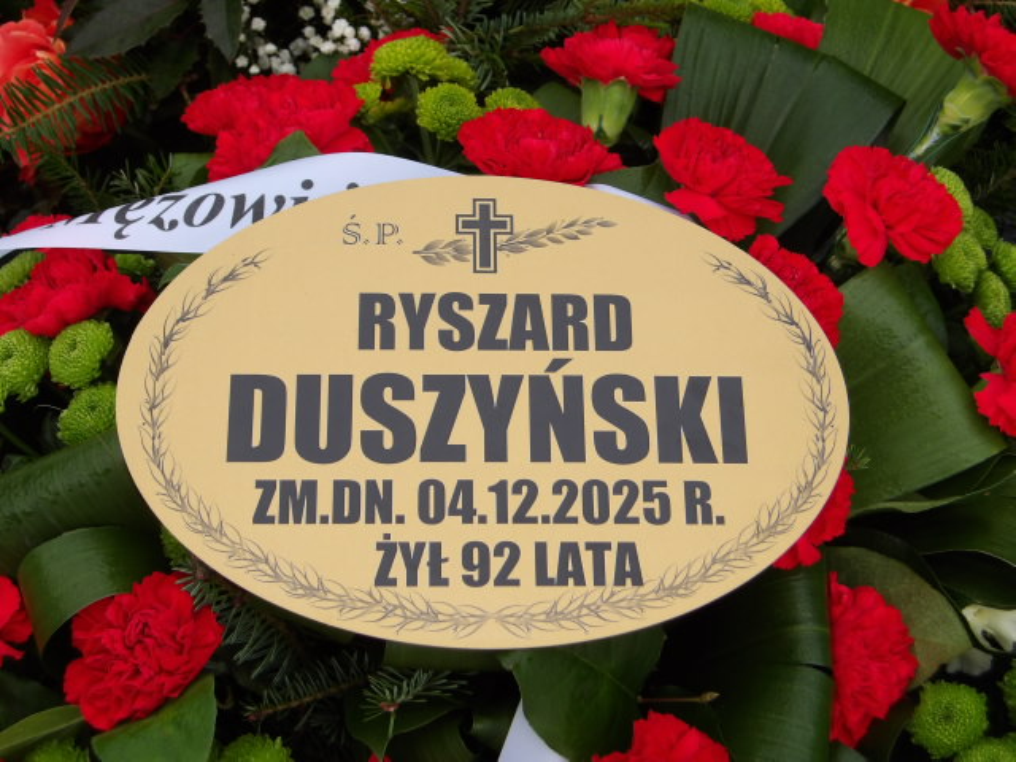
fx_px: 2055
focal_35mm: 70
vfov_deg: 21.0
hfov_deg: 27.8
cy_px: 381
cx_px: 508
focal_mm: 12.5
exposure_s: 1/100
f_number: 4.9
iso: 100
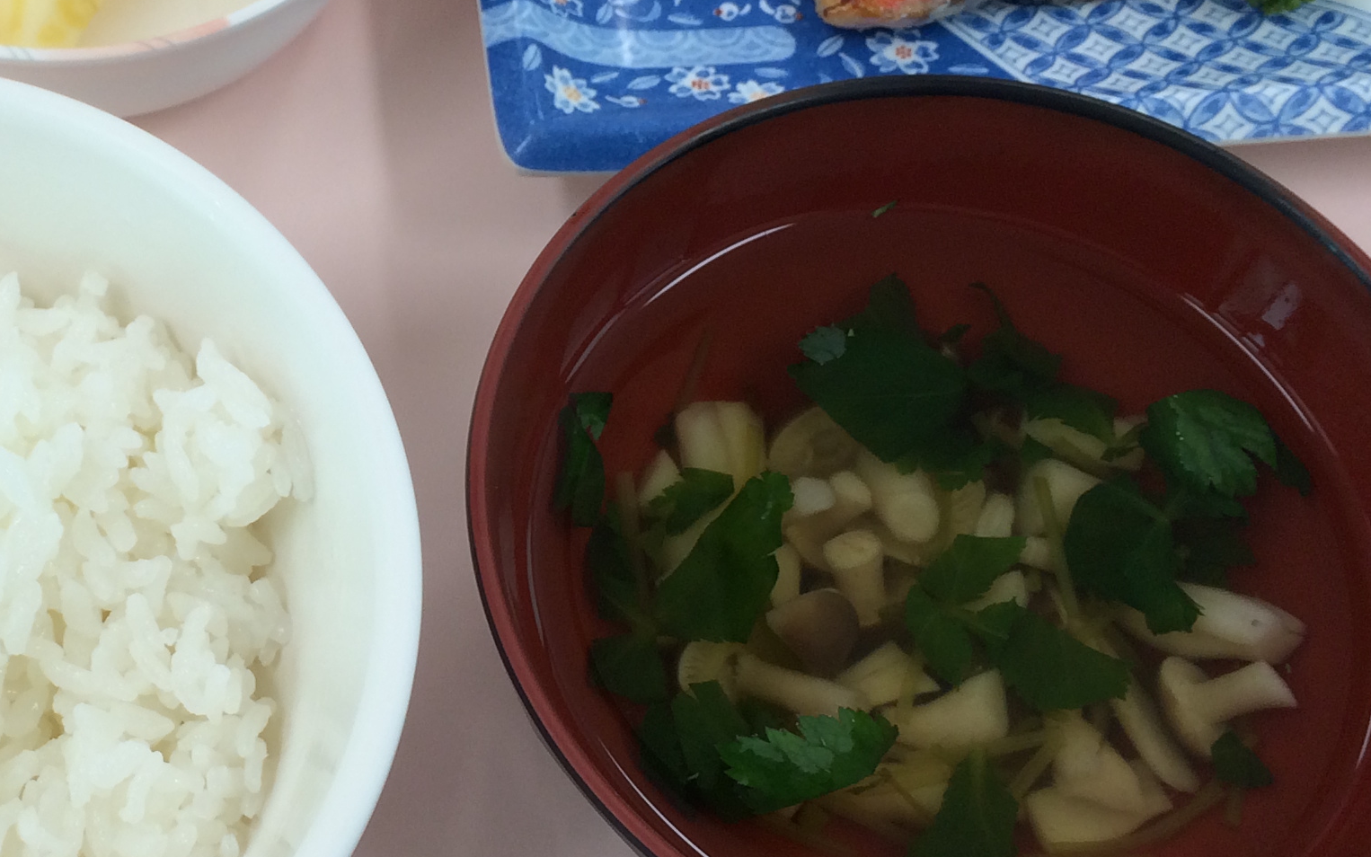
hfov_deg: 29.2
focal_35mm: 68
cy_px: 396
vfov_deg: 19.1
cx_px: 196
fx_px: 2541
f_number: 2.2
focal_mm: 4.12
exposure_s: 1/60
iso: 40
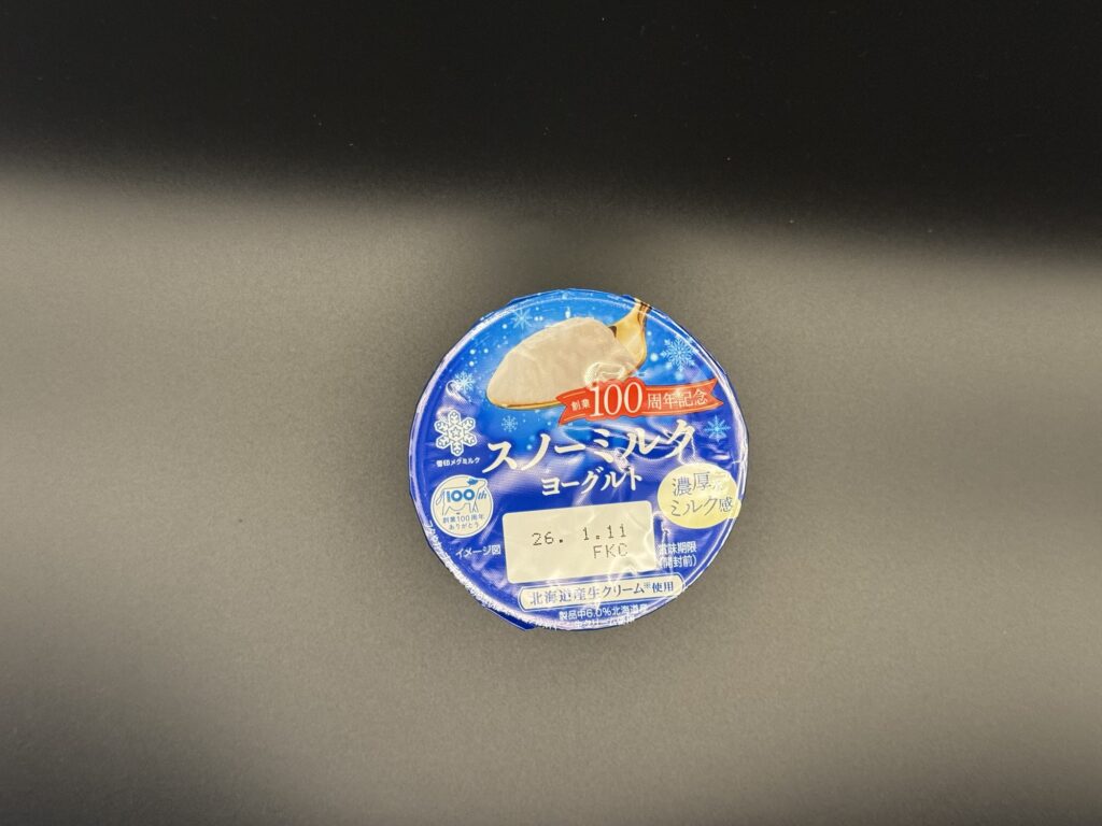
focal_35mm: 48
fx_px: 1528
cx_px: 551
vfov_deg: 30.3
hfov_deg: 39.7
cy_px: 413
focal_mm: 6.76
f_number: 1.78
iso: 100
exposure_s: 1/60
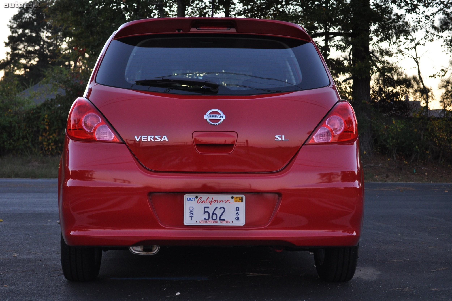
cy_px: 150
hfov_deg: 30.5
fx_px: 828
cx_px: 226
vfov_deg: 20.6
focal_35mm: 66
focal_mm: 44
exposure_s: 1/60
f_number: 5.3
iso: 560
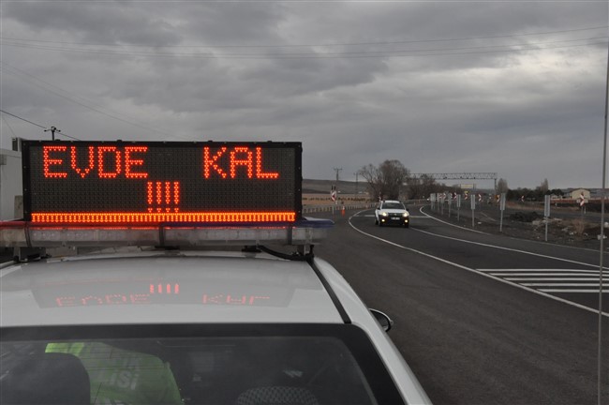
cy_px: 202
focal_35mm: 38
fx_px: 634
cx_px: 304
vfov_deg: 35.4
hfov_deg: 51.3
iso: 2000
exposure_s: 1/320
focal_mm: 25
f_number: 18
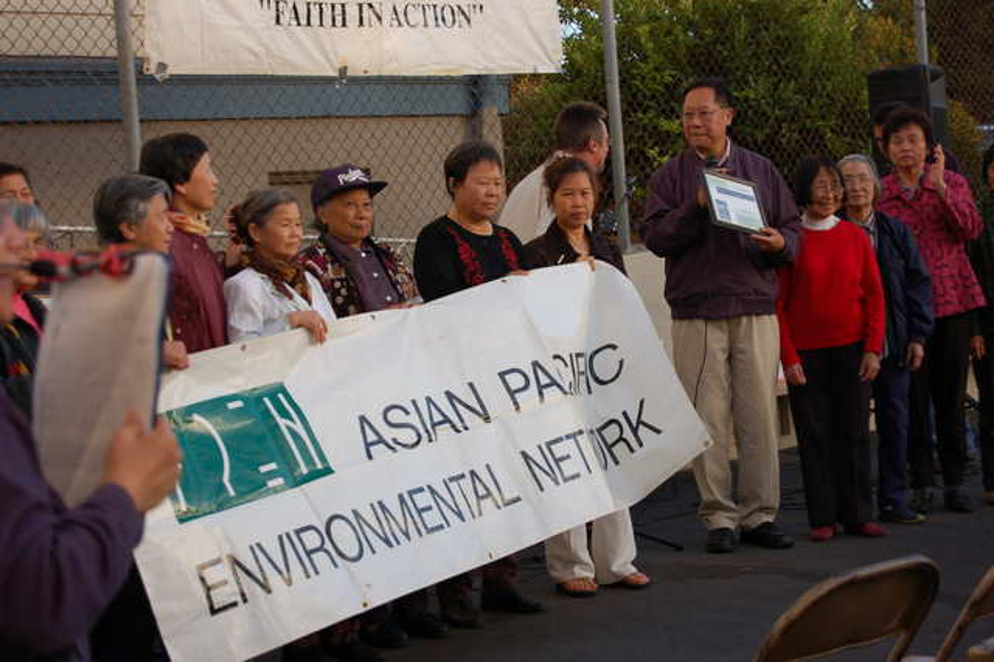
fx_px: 2277
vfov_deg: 16.5
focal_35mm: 82
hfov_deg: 24.6
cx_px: 497
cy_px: 331
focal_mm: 55
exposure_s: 1/125
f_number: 5.6
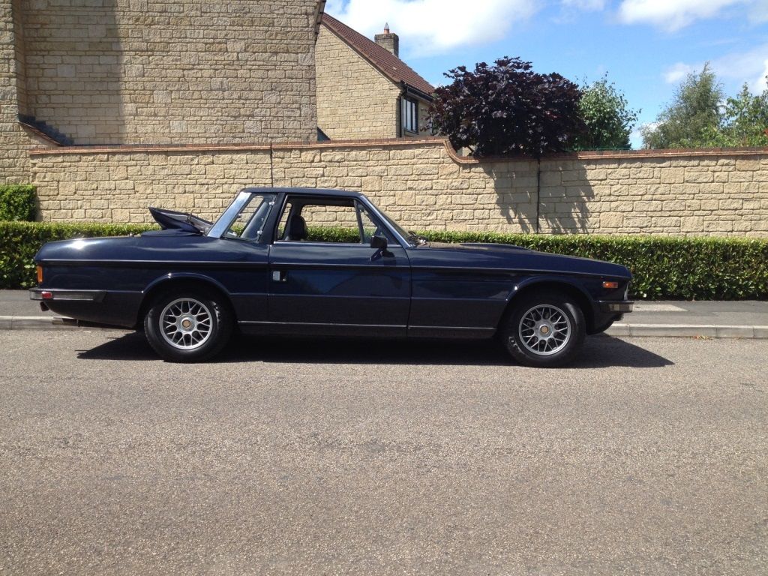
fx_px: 777
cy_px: 288
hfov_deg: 52.6
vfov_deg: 40.7
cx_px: 384
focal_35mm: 35
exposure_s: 1/1175
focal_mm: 4.28
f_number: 2.4
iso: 50
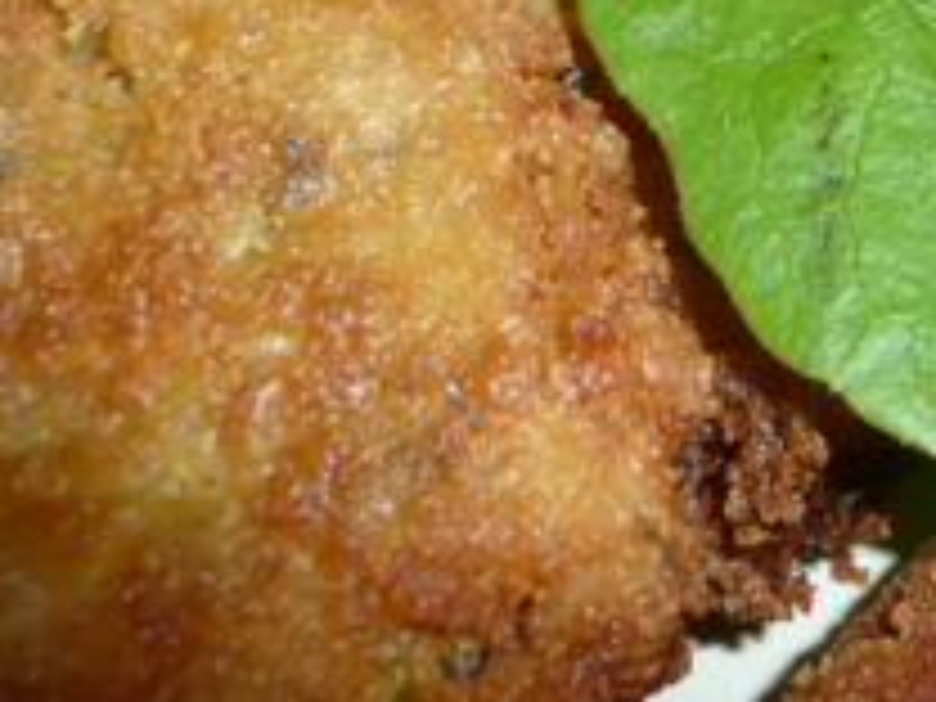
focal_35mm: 86
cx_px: 1080
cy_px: -4
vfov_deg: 16.8
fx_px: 2325
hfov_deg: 21.4
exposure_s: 1/30
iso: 100
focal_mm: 4.6
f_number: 3.3
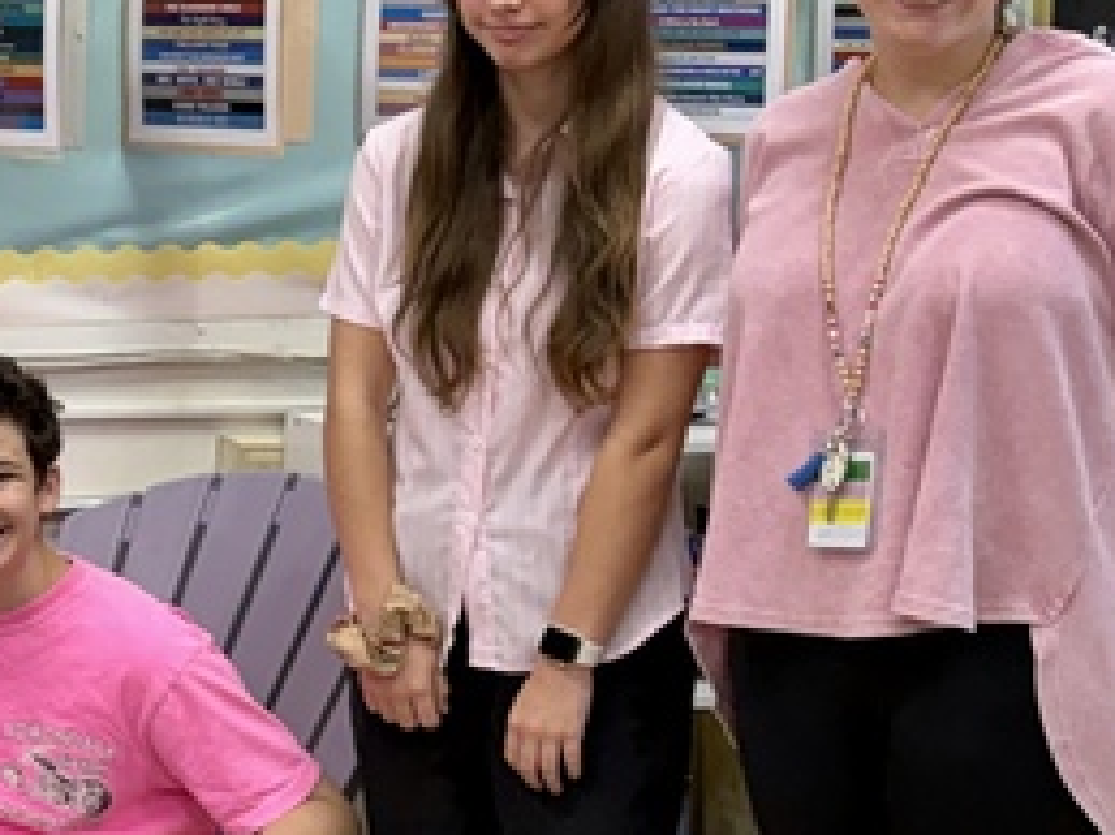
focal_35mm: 95
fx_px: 3059
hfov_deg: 17.3
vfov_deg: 15.5
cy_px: 319
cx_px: -818
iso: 125
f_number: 1.78
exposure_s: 1/120
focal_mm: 6.76
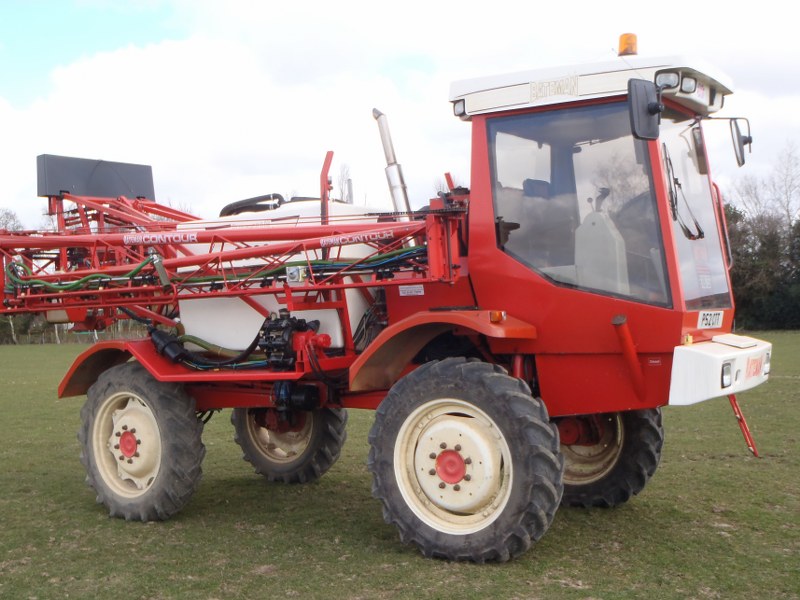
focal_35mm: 42
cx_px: 400
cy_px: 300
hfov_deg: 44.8
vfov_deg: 34.3
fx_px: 971
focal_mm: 7.57
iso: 80
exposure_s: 1/125
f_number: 5
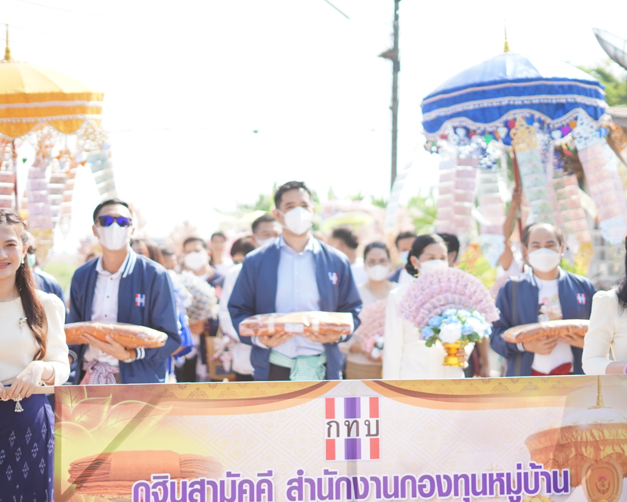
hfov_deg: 33.0
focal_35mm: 57
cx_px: 329
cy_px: 248
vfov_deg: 26.7
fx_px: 1058
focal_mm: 50
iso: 400
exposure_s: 1/4000
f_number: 1.8
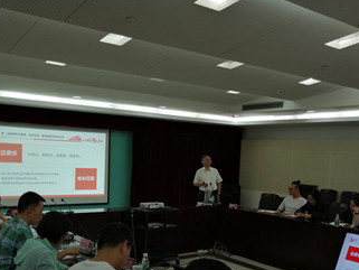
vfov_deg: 33.7
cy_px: 199
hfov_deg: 44.7
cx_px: 198
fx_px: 436
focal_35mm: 42
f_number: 1.8
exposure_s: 1/50
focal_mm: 3.88
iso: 64
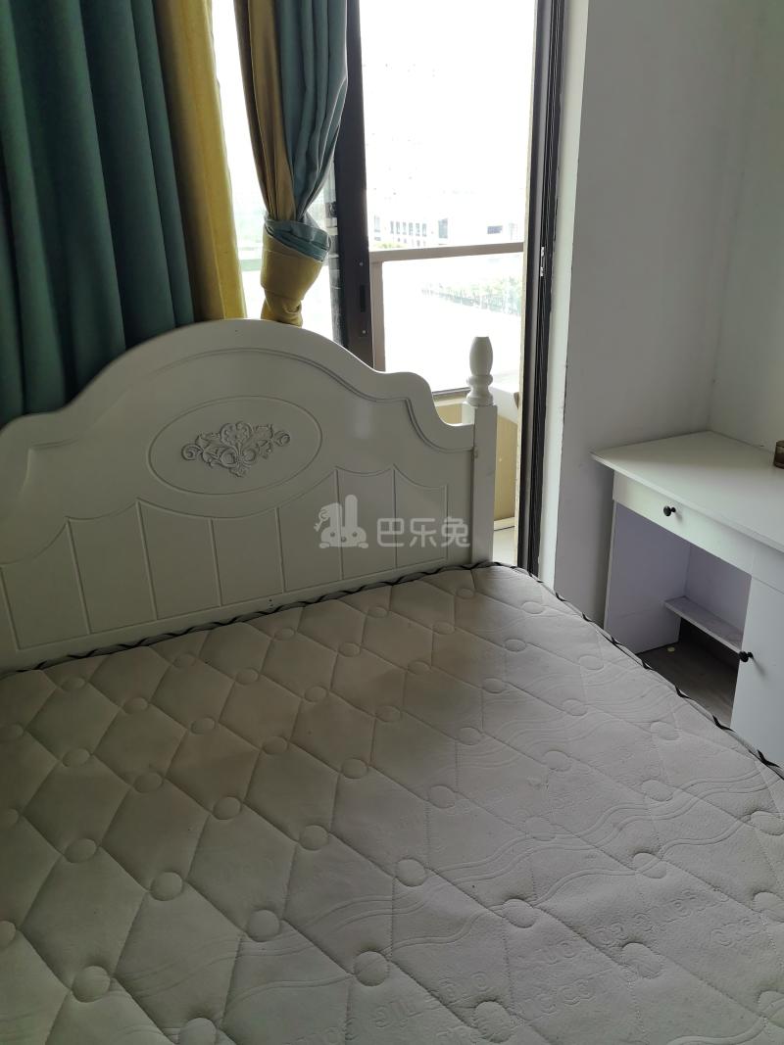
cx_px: 392
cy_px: 522
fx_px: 816
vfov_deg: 65.3
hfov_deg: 51.3
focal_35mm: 27
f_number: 1.9
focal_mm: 5.52
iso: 50
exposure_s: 1/218
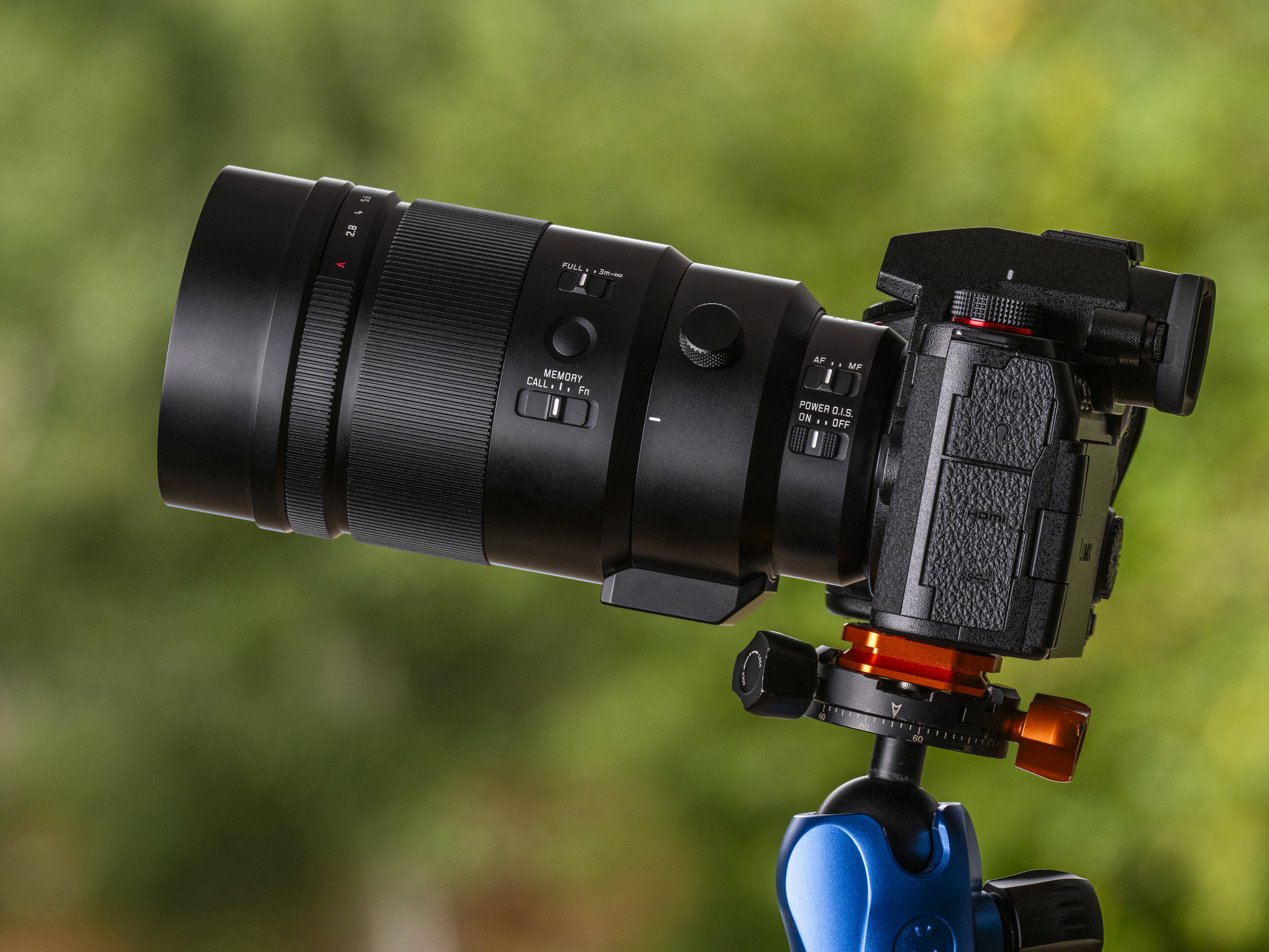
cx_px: 634
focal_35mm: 374
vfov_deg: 4.0
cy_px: 476
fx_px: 13711
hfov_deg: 5.3
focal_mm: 187
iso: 400
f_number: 8
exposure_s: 1/200
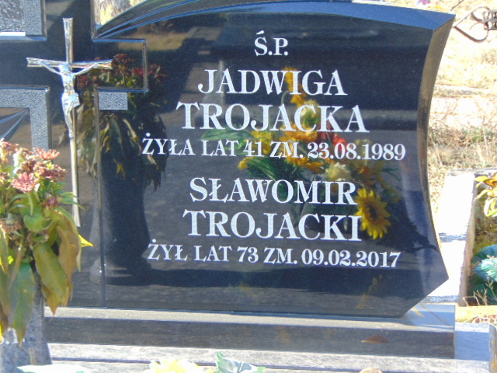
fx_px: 1551
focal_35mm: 108
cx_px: 248
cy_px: 186
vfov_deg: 13.7
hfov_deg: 18.2
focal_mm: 19.4
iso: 80
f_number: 3.9
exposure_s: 1/80
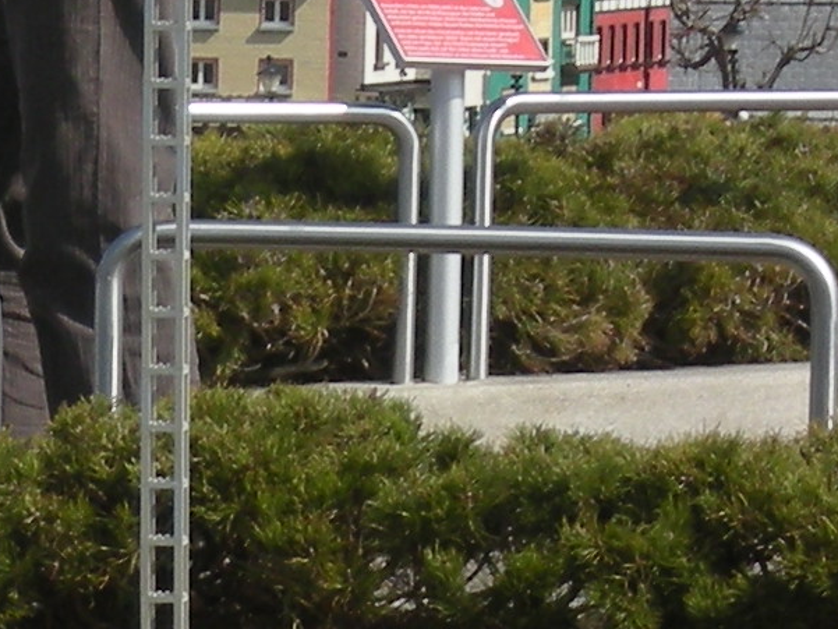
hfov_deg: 3.4
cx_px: -1401
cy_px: 662
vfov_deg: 2.6
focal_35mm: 570
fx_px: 13802
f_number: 4.7
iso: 64
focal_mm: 17.1
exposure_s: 1/443
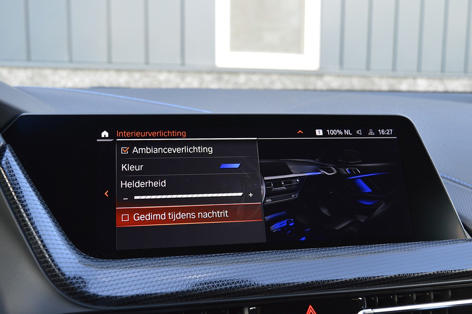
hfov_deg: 53.1
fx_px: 472
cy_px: 157
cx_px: 236
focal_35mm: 36
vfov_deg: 36.9
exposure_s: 1/60
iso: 800
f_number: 5.6
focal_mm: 24
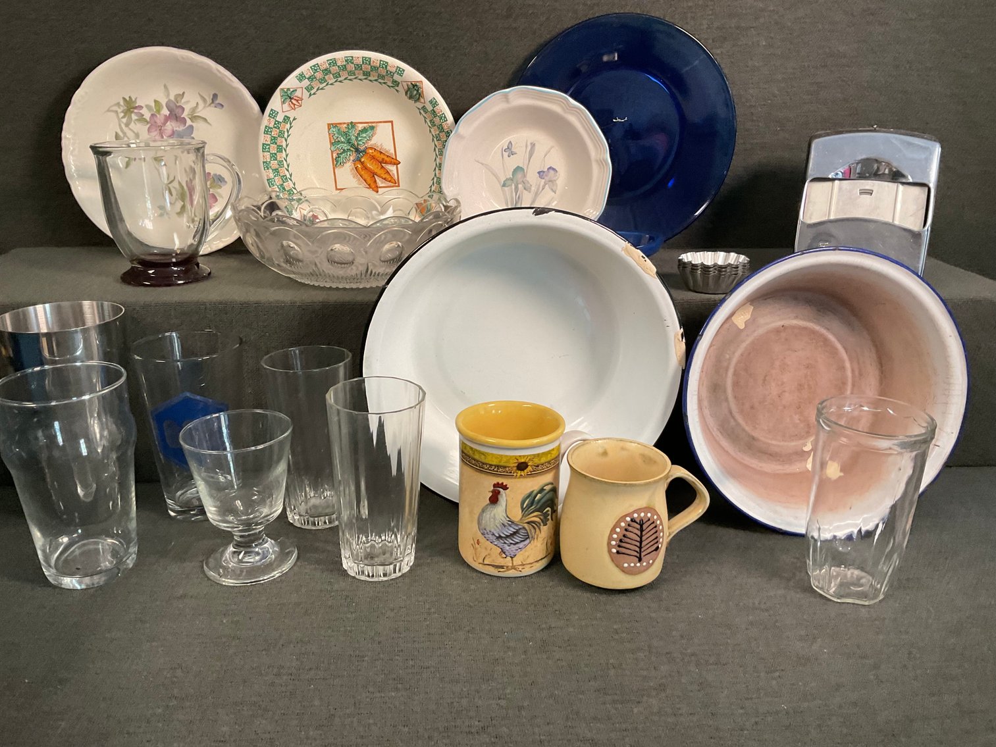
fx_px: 834
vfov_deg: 48.2
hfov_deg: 61.7
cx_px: 498
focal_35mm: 29
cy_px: 374
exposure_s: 1/60
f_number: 1.8
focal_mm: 3
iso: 125
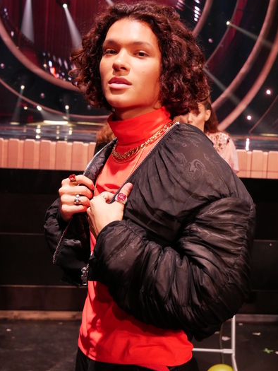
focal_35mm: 64
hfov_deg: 22.9
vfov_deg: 30.2
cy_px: 167
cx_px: 135
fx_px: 685
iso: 3200
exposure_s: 1/100
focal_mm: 28
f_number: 5
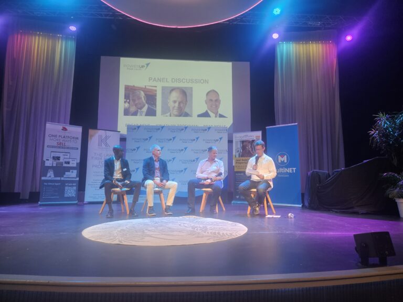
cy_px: 151
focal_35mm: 23
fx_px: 268
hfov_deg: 73.9
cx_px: 202
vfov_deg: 58.9
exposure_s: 1/100
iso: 320
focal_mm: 5.4
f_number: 1.8
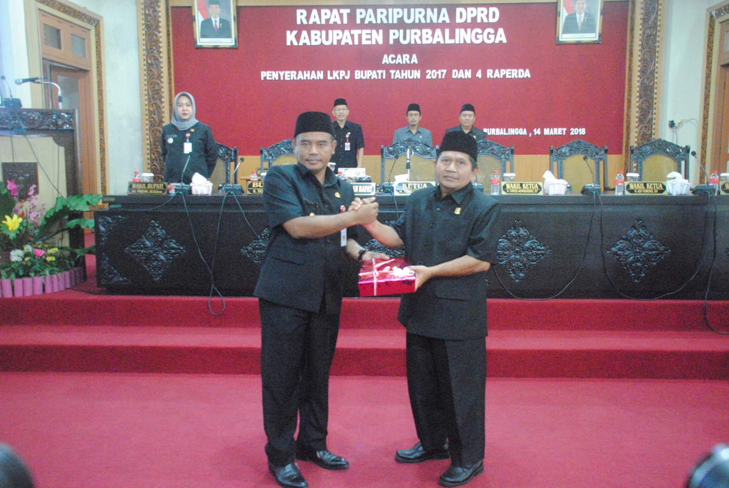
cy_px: 244
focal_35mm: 36
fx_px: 730
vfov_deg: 37.0
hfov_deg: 53.1
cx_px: 364
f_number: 3.8
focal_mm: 24
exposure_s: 1/13
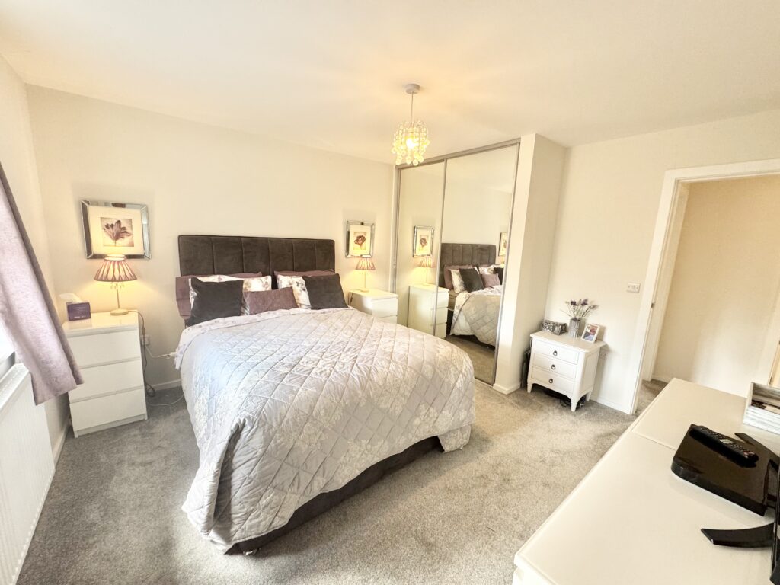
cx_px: 390
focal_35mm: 14
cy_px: 292
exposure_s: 1/100
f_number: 2.2
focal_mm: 2.22
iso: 200
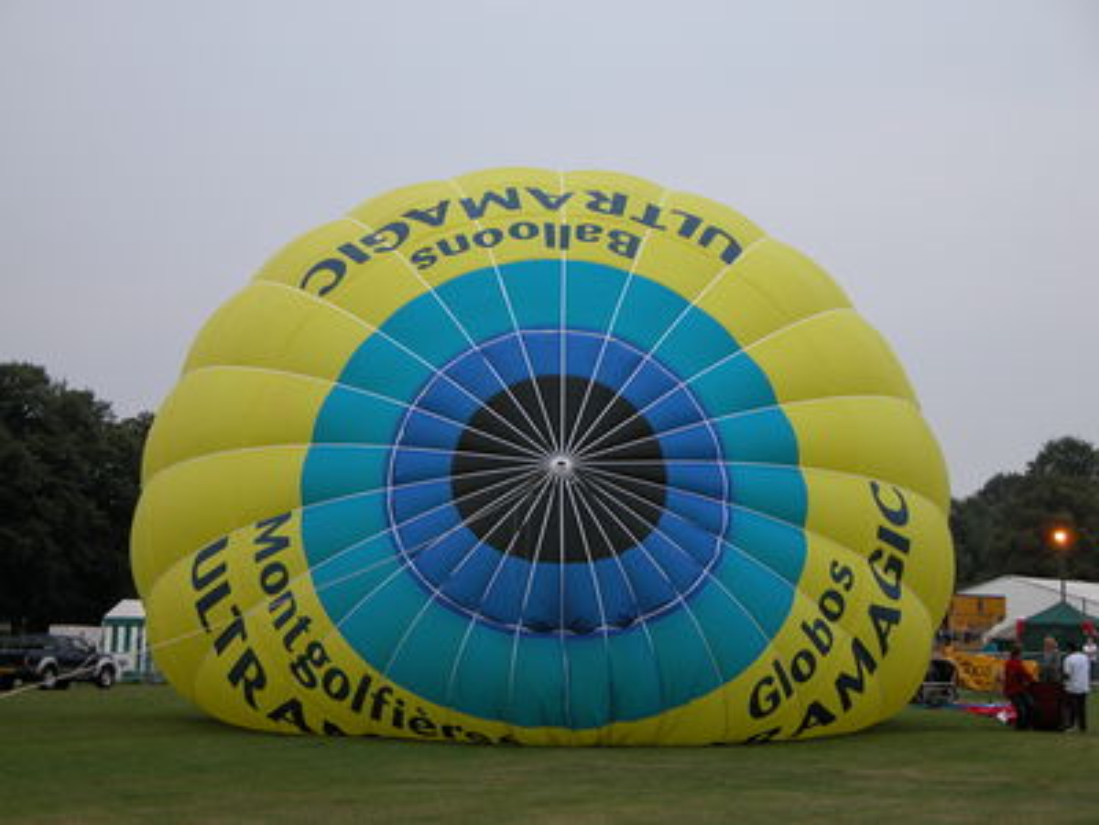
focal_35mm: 81
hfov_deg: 24.1
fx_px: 2572
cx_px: 550
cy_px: 412
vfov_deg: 18.2
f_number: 3.5
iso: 100
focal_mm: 21
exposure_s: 1/60.3
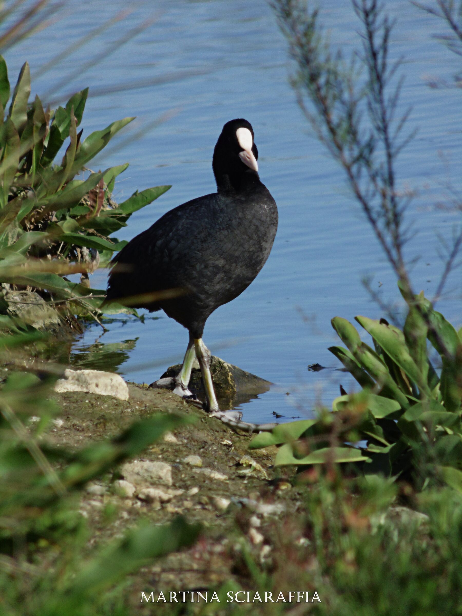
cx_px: 231
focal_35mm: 852
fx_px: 15162
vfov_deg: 2.3
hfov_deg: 1.7
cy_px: 308
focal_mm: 156.9
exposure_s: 1/500
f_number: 6.5
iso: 100
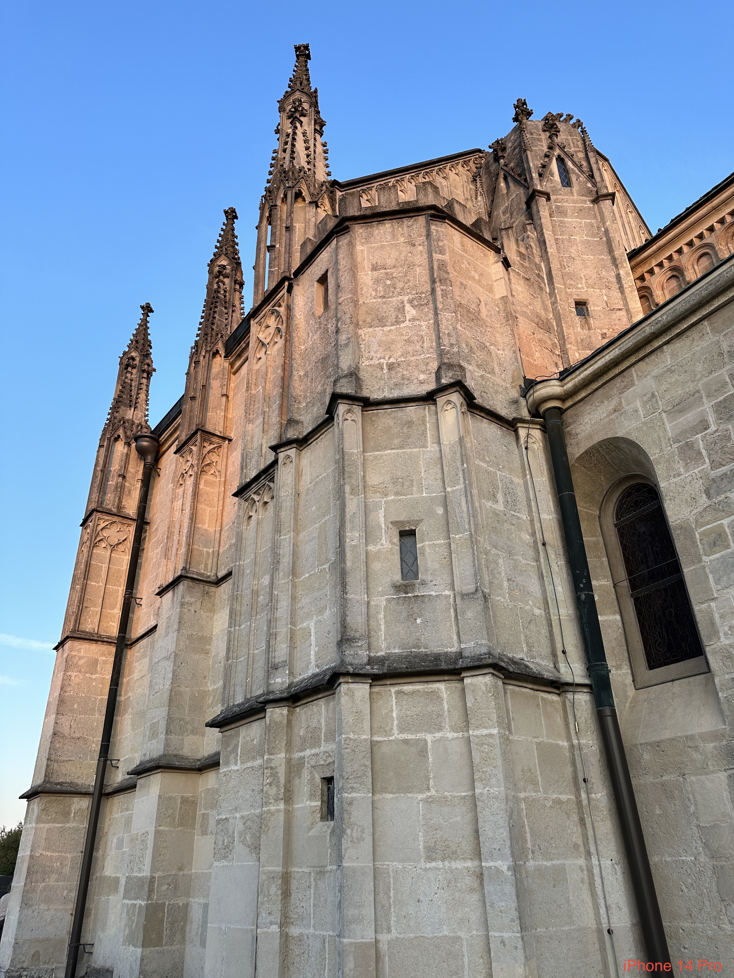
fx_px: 679
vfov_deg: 71.6
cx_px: 367
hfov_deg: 56.8
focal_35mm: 24
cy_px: 489
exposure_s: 1/258
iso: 80
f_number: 1.78
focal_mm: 6.86
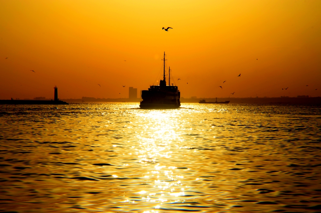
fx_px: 667
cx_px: 160
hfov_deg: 27.0
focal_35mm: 75
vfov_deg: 18.1
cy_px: 106
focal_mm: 50
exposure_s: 1/750
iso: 100
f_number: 16
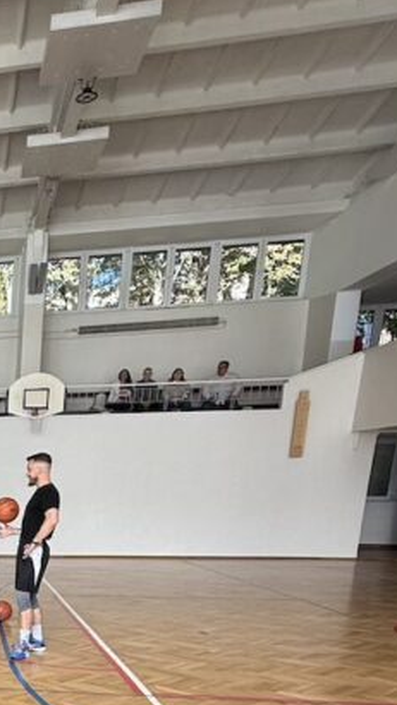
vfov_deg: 47.3
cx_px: -211
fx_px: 712
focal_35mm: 38
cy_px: 640
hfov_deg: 24.0
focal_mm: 2.22
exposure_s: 1/128
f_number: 2.2
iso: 50
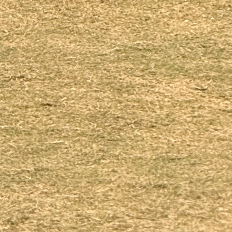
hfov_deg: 2.8
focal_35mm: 634
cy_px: -417
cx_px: -144
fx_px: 4807
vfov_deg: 2.7
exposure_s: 1/700
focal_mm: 15.66
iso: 50
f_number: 2.8
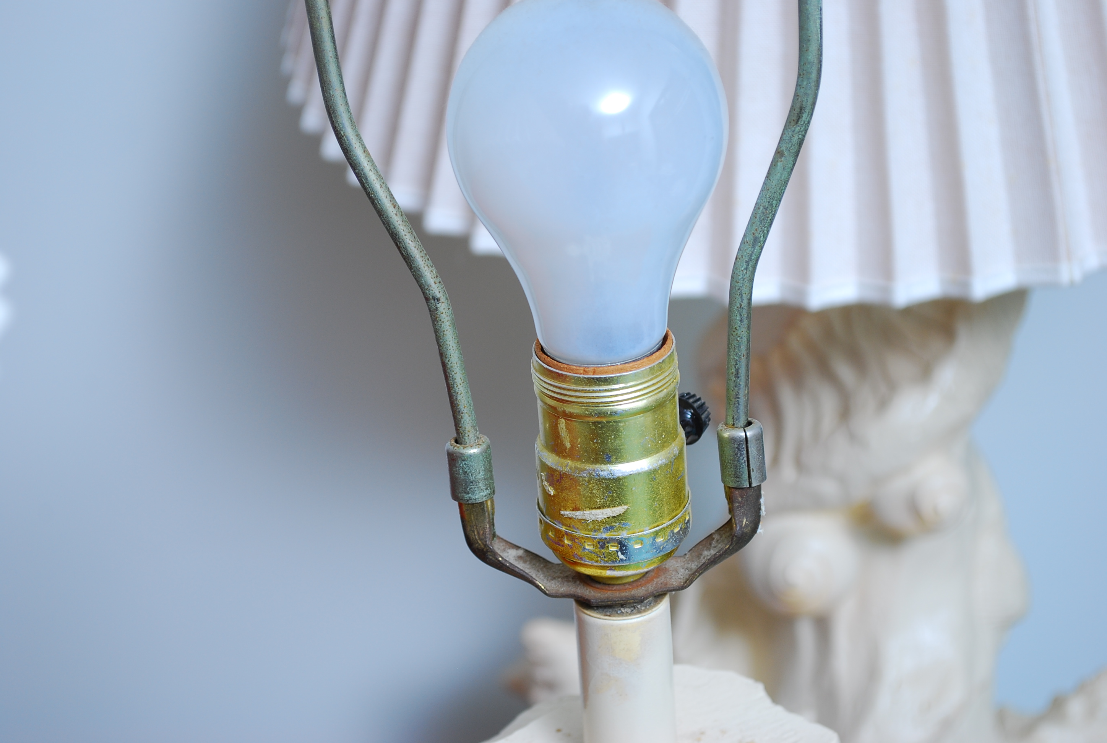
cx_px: 554
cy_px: 372
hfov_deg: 25.9
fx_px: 2403
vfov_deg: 17.6
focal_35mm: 78
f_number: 5.6
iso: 160
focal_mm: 52
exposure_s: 1/160
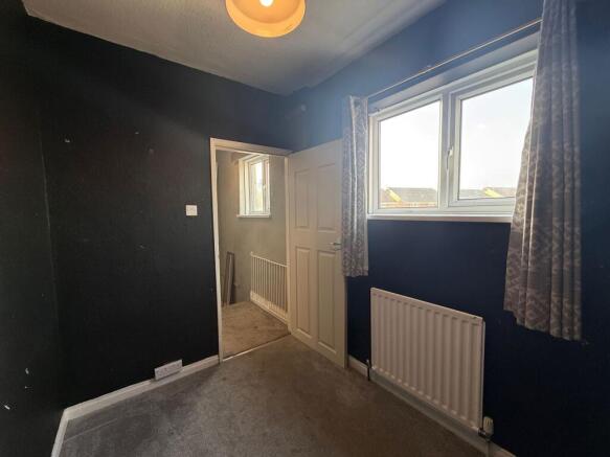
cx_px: 305
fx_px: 247
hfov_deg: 102.1
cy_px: 228
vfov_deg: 85.7
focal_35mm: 14
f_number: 2.2
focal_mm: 2.22
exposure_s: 1/100
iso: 125
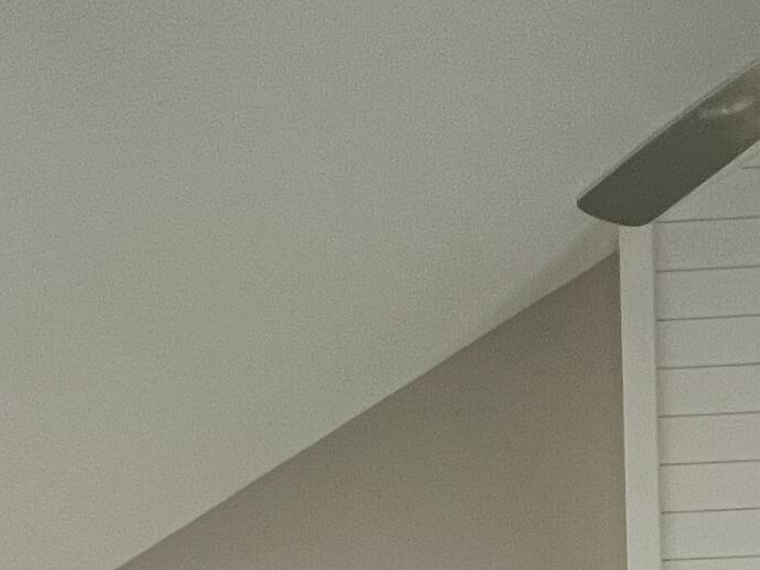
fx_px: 1251
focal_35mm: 57
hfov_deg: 30.4
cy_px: 1200
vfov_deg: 17.1
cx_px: 829
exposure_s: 1/120
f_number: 1.8
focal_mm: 1.57
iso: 100
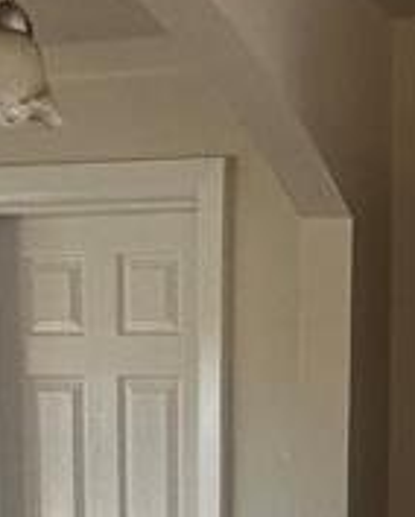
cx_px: 529
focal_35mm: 79
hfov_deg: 18.2
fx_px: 1211
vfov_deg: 21.9
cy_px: 662
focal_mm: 2.22
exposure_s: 1/99
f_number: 2.2
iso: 160
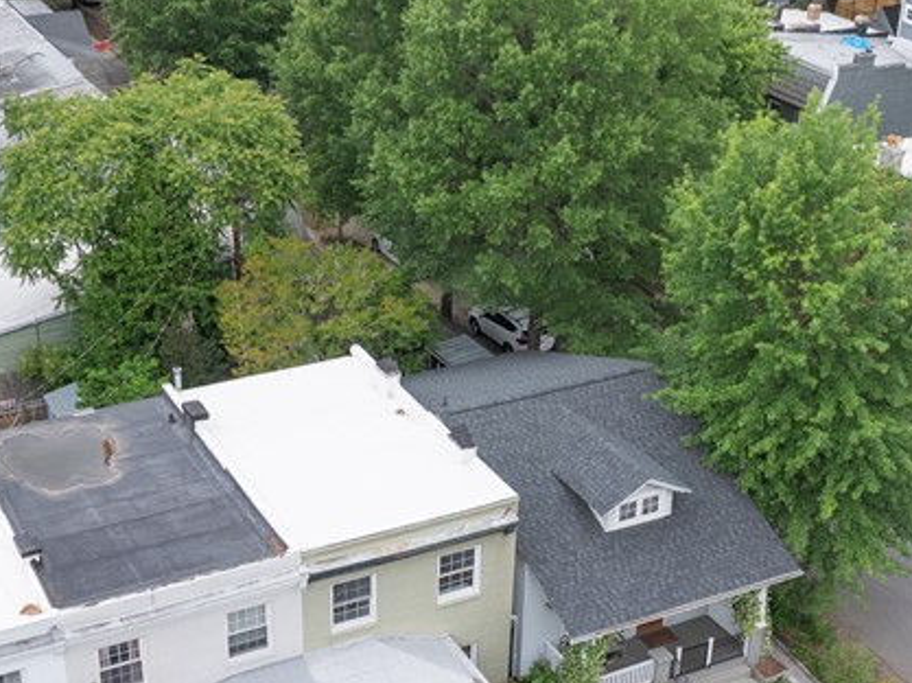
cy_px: 471
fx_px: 1553
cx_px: 398
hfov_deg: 32.7
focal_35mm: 59
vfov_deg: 24.6
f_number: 2.8
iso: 180
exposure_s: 1/800
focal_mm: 12.29
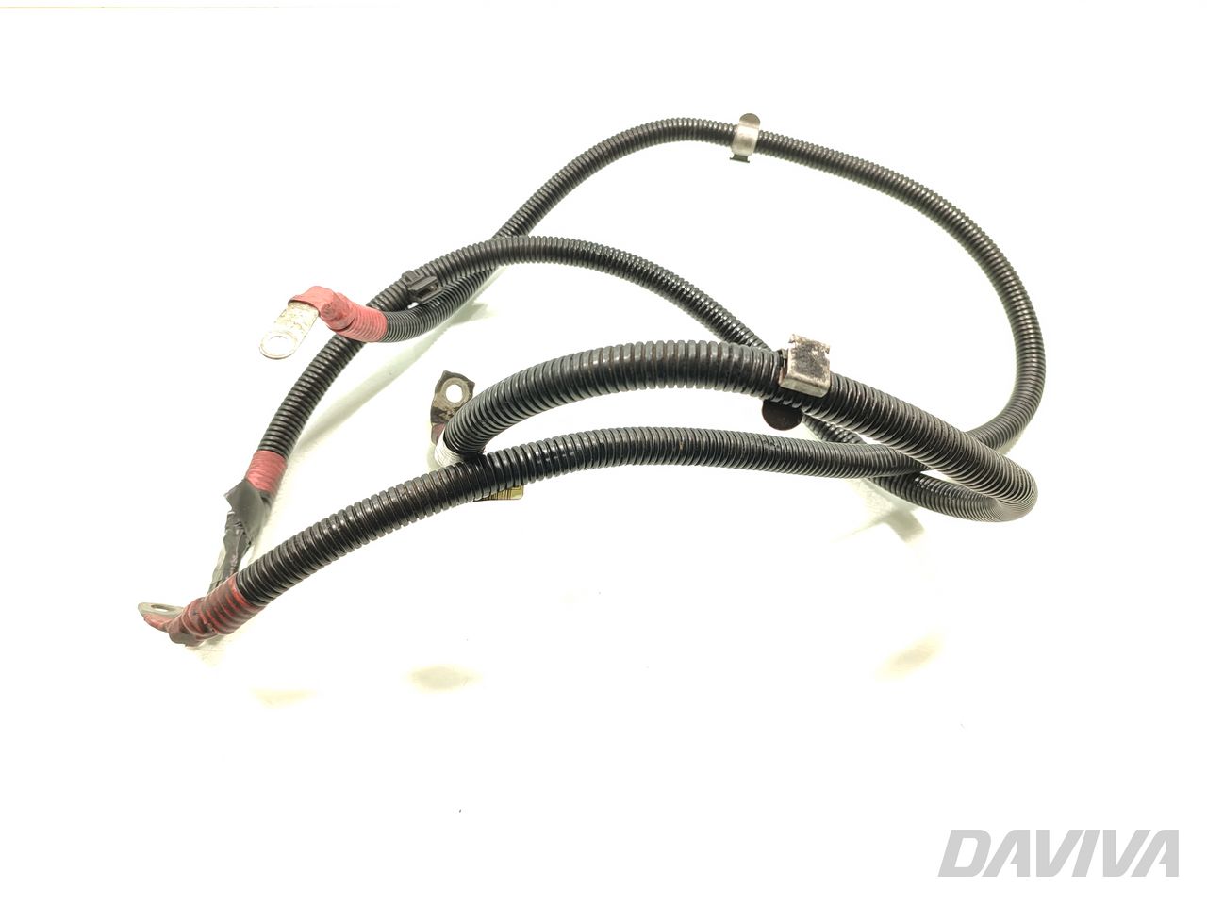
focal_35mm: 24
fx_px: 837
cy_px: 452
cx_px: 604
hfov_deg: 71.6
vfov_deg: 56.8
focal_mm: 5.89
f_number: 1.89
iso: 320
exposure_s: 1/100
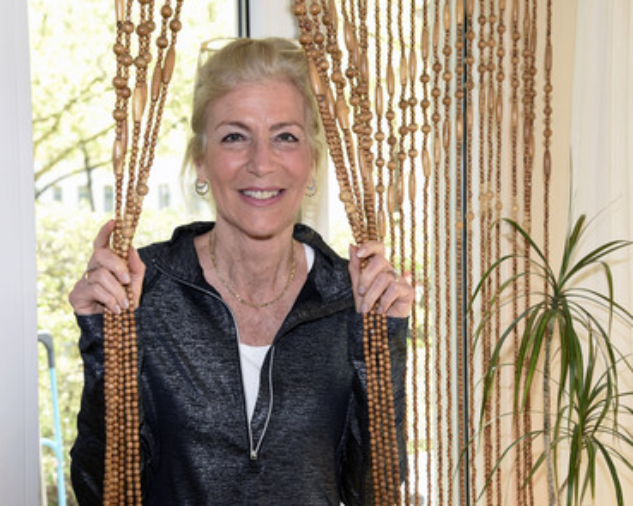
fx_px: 1180
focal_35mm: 63
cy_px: 252
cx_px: 298
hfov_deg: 30.0
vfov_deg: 24.2
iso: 1000
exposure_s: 1/100
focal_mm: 55
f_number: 6.3
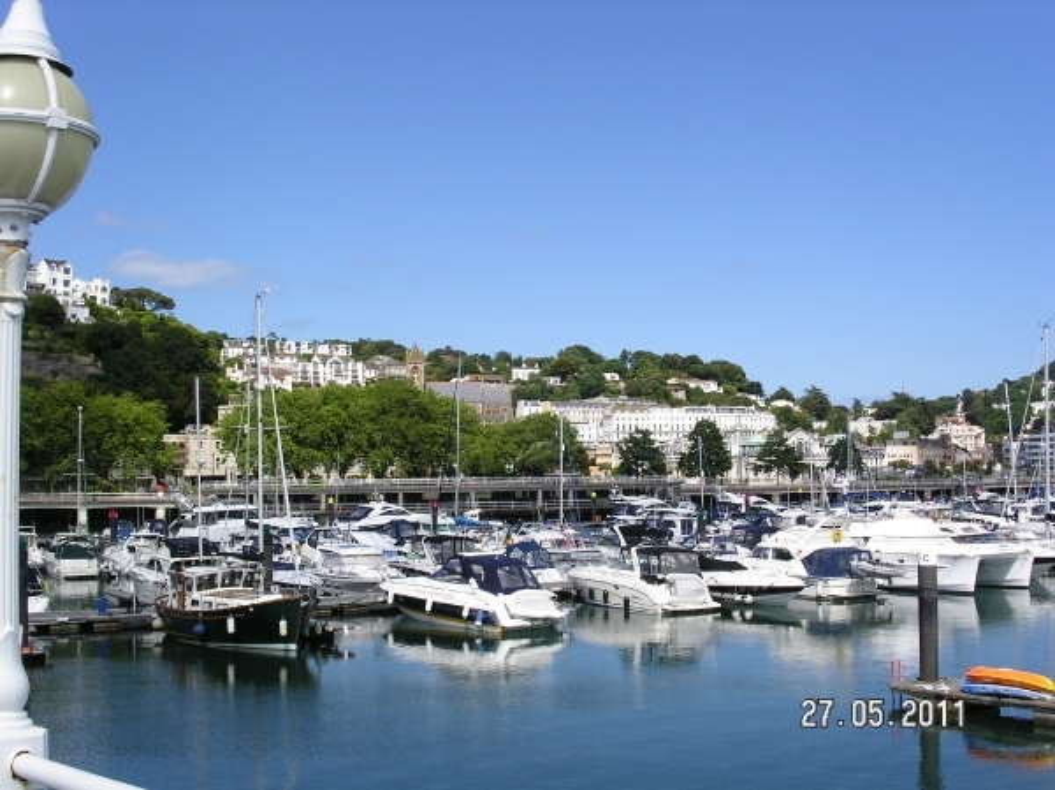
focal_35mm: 45
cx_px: 528
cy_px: 395
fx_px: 1370
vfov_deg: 32.1
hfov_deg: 42.1
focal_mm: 9.3
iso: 100
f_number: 5.6
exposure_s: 1/750
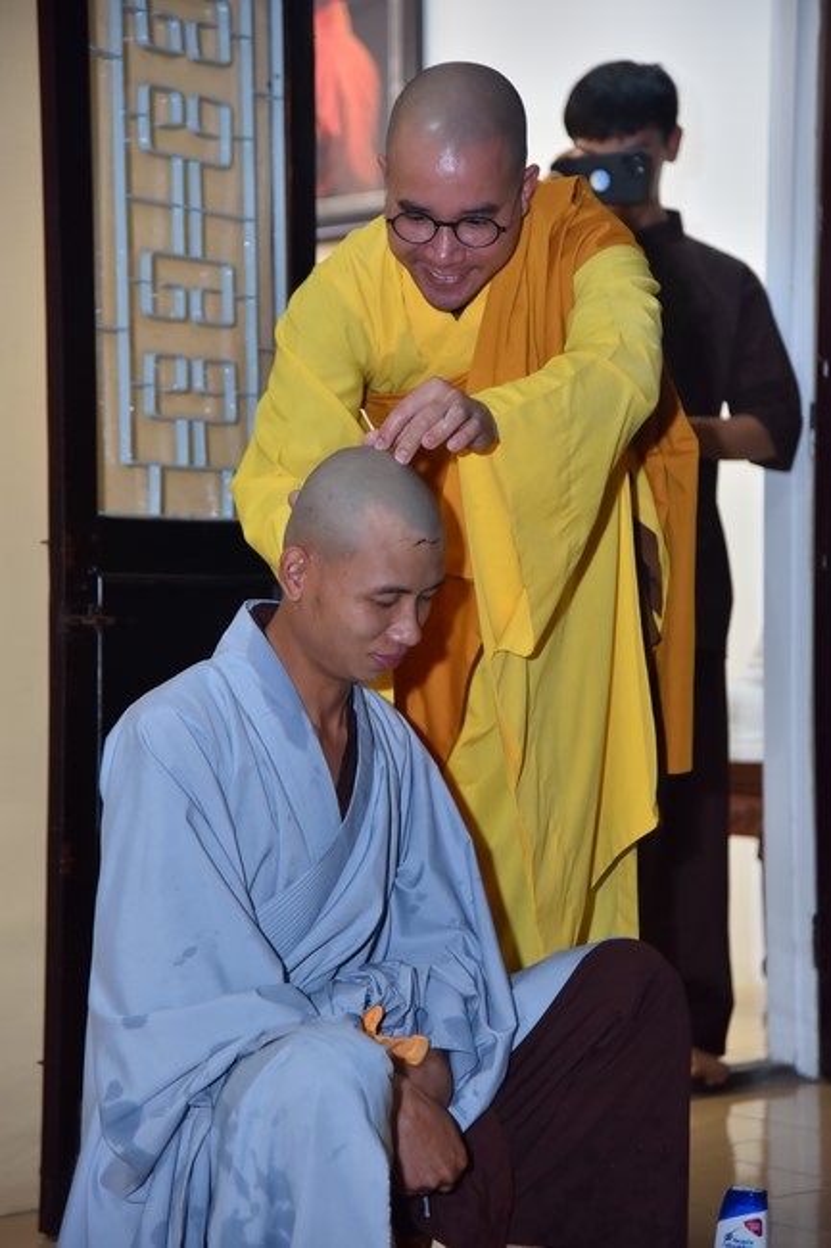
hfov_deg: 14.9
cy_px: 624
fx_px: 3187
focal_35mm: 92
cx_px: 416
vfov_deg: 22.1
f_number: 4.5
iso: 800
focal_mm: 92
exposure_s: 1/125
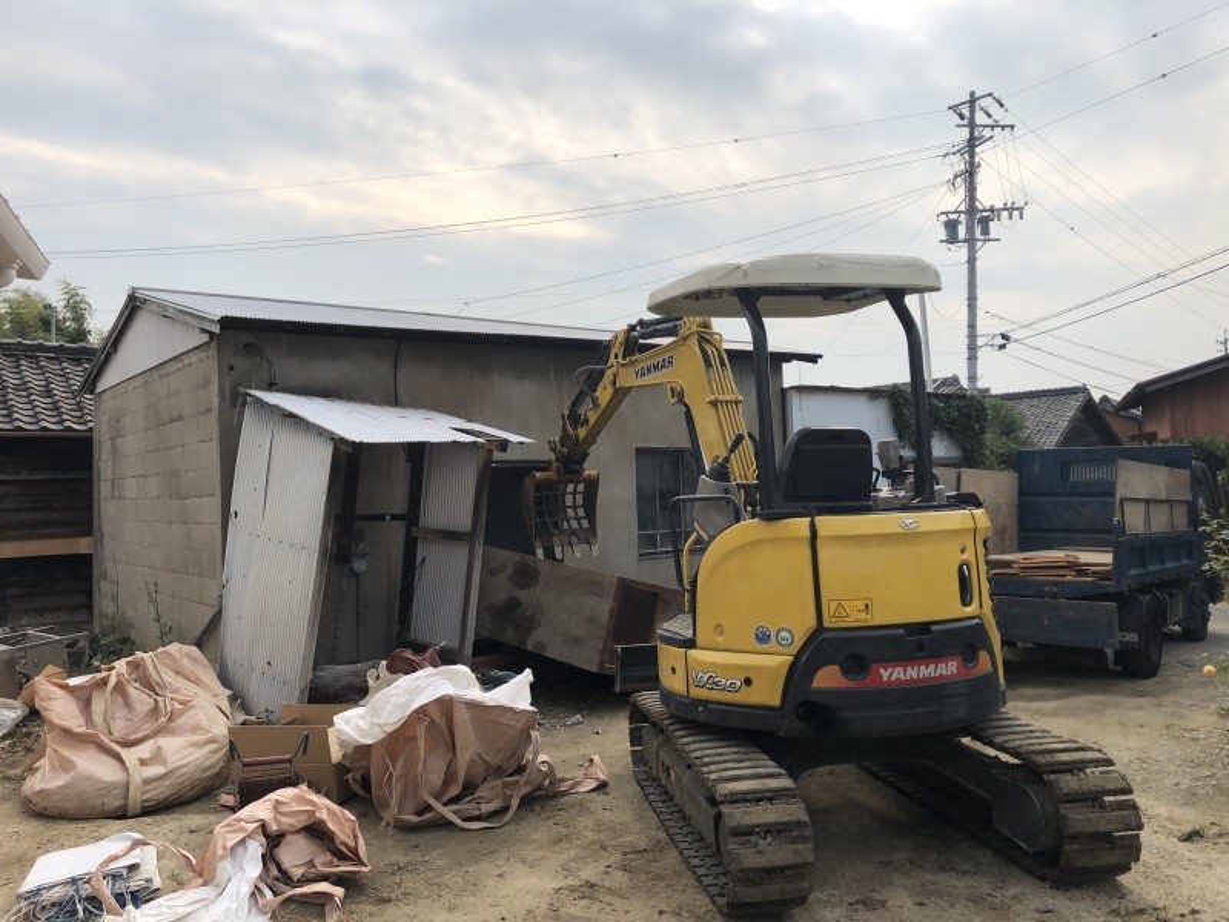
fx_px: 994
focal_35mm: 28
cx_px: 614
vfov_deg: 49.7
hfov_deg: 63.4
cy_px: 461
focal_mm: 3.99
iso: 20
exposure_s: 1/3003
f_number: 1.8
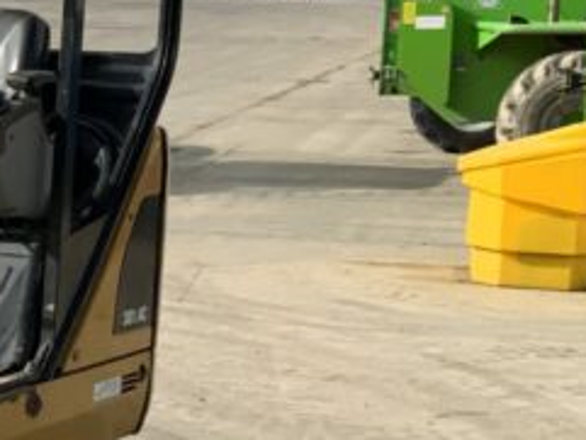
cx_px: -336
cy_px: 382
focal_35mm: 123
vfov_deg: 12.0
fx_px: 2083
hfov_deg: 14.7
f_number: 1.8
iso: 16
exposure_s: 1/1490
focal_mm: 3
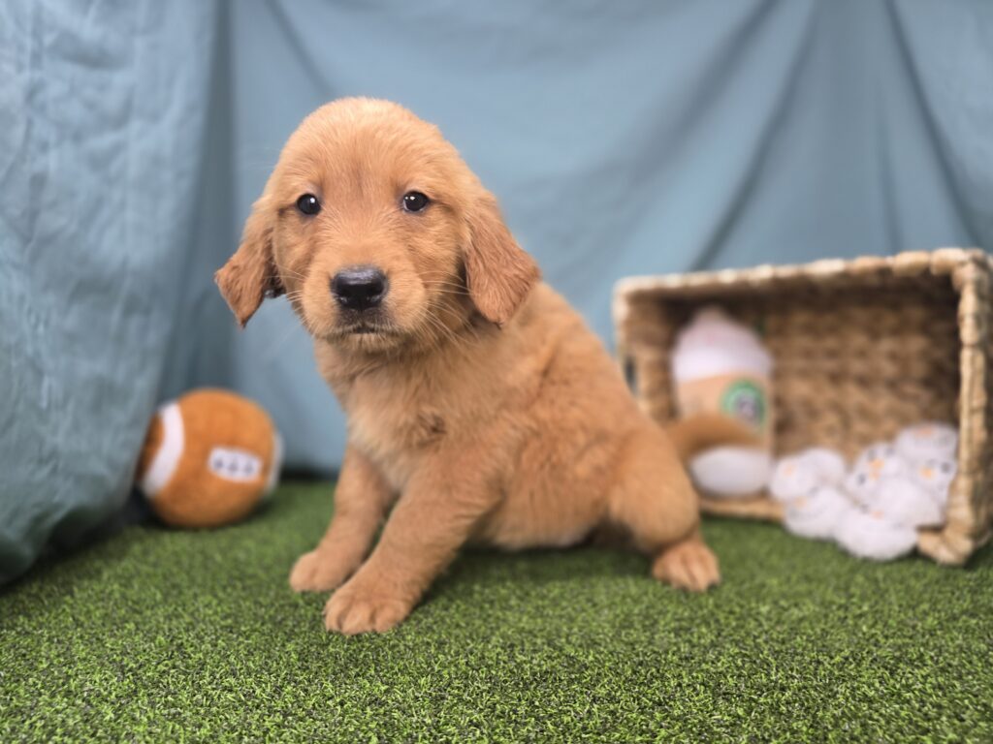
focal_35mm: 23
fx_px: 660
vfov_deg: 58.9
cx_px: 496
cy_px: 372
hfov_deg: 73.9
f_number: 1.7
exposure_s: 1/120
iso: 100
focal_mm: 6.3
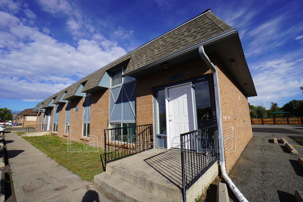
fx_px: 126
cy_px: 101
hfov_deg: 100.4
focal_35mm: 15
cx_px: 152
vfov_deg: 77.3
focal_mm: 10
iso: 100
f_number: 7.1
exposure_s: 1/500
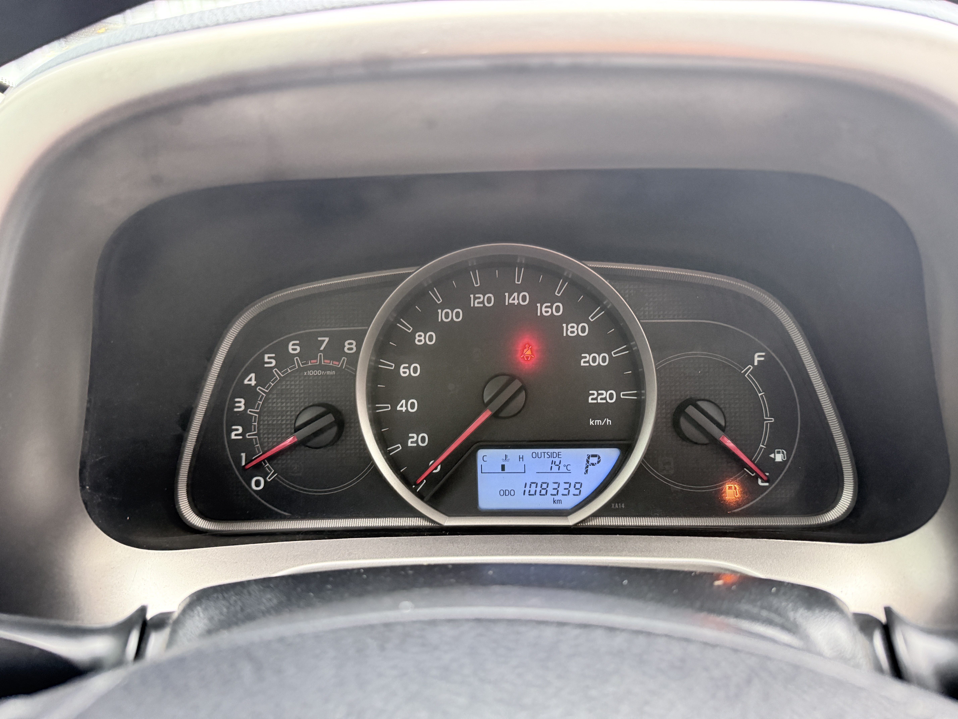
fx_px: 664
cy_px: 360
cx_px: 479
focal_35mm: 24
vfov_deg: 56.8
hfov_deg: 71.6
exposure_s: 1/60
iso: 400
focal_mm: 6.76
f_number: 1.78
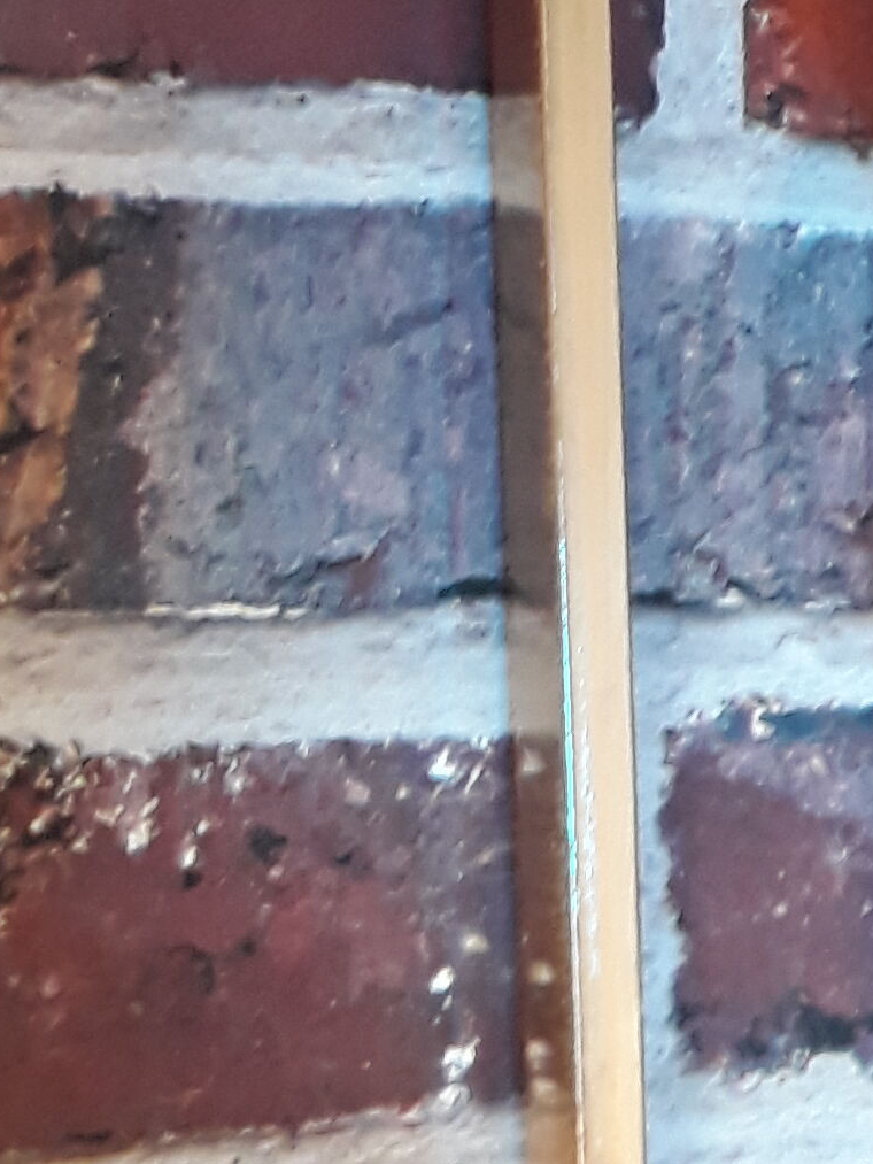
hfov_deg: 12.2
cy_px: 920
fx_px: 3698
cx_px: 1655
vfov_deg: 17.7
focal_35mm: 110
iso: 200
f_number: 1.9
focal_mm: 3.6
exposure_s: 1/17
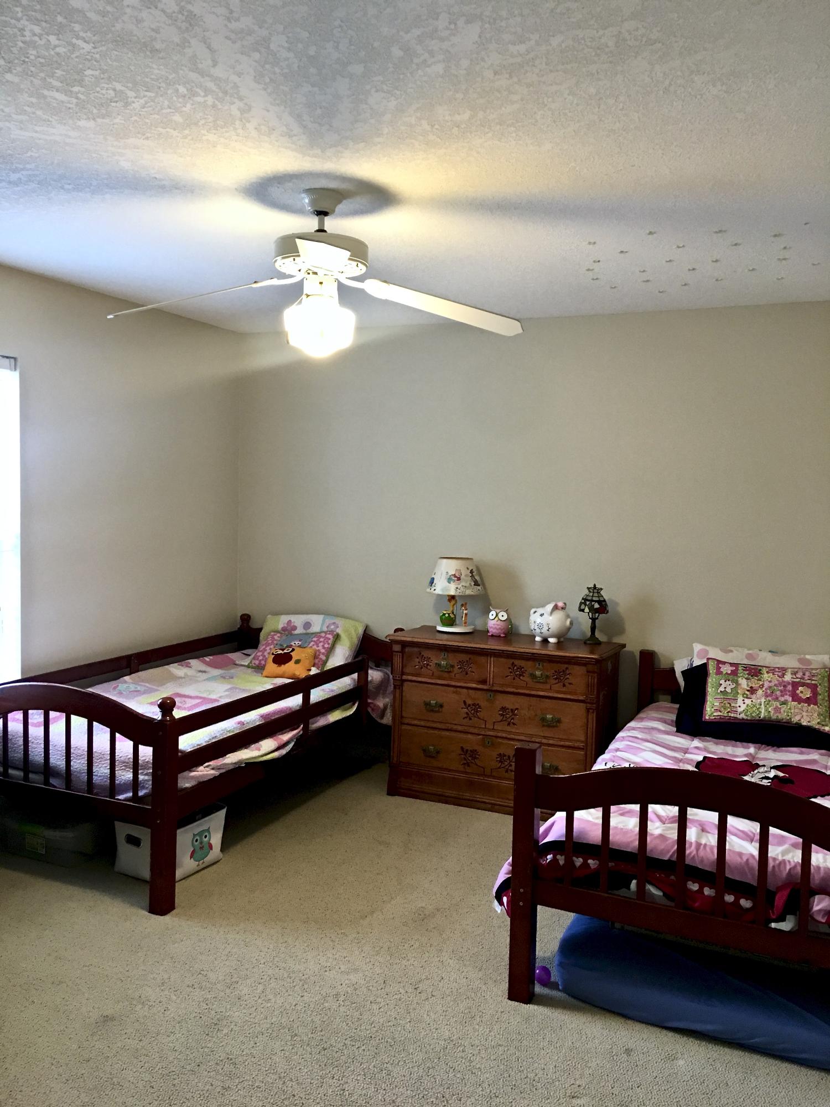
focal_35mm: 29
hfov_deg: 48.2
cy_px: 554
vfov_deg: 61.7
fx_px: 927
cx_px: 415
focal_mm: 4.15
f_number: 2.2
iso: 80
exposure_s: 1/15
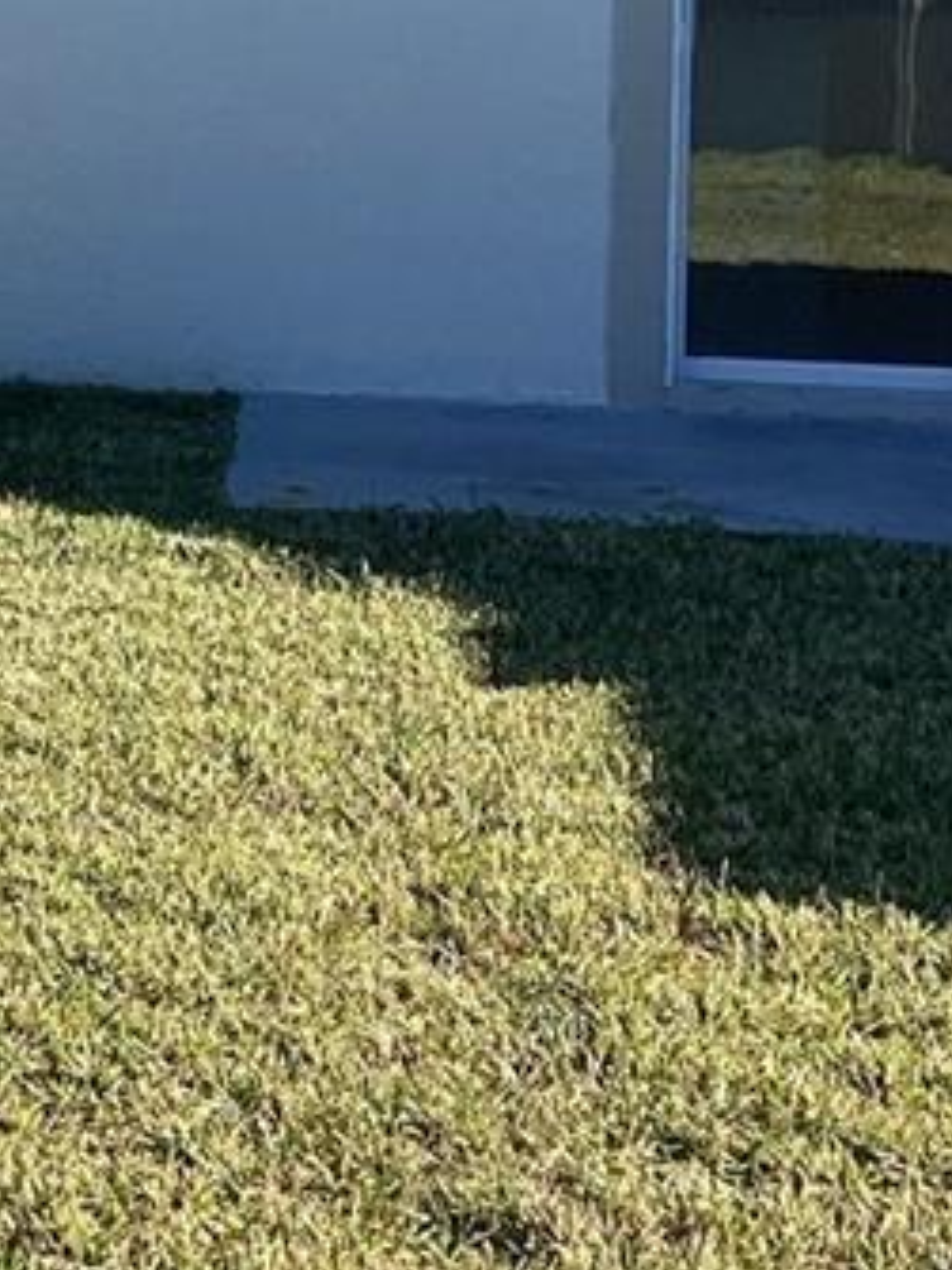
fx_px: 4073
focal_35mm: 111
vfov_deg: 16.9
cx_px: 125
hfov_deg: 13.2
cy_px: -311
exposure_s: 1/582
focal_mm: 3.3
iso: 25
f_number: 2.4
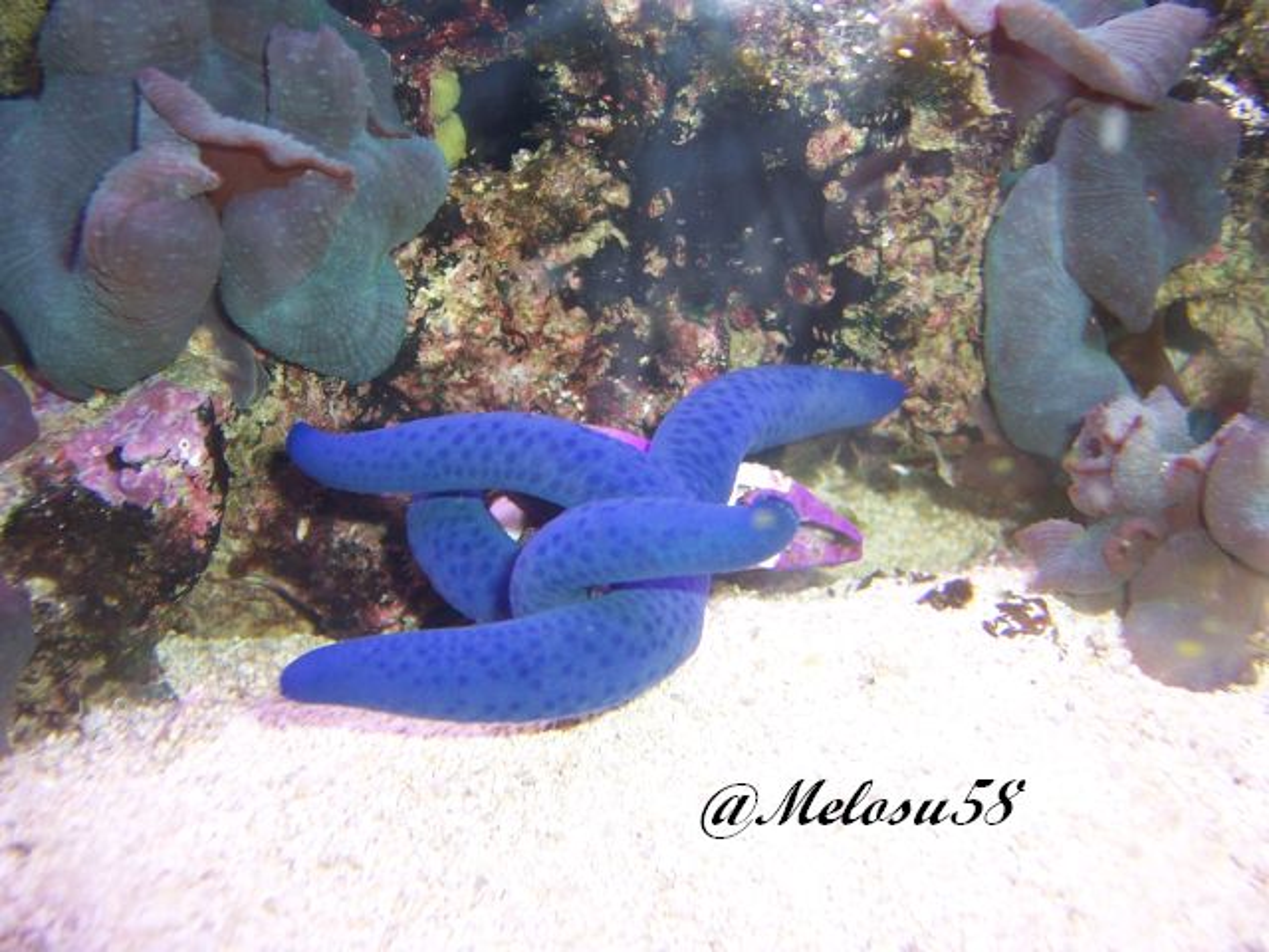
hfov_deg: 55.4
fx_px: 1210
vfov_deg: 42.9
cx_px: 634
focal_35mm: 33
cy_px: 476
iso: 80
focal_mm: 5.5
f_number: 2.8
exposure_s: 1/60
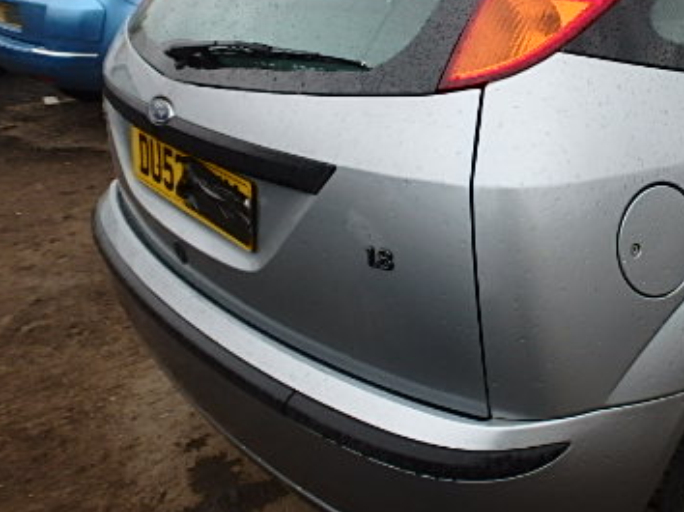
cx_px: 601
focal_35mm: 38
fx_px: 750
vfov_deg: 37.6
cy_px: 218
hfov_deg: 45.0
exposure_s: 1/200
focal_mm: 3.7
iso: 125
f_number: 3.5
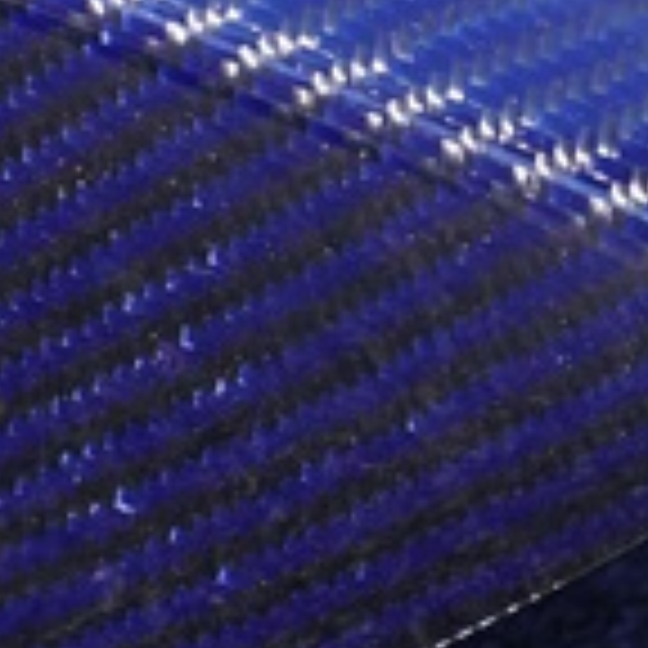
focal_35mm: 949
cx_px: -1022
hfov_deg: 1.8
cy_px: -320
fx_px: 20099
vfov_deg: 1.8
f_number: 5
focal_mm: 128
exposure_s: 1/160
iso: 100
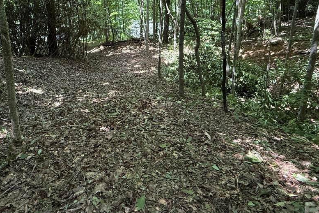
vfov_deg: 50.9
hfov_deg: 72.9
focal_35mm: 24
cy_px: 53
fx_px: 213
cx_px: 127
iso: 200
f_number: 2.2
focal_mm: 2.22
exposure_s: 1/99
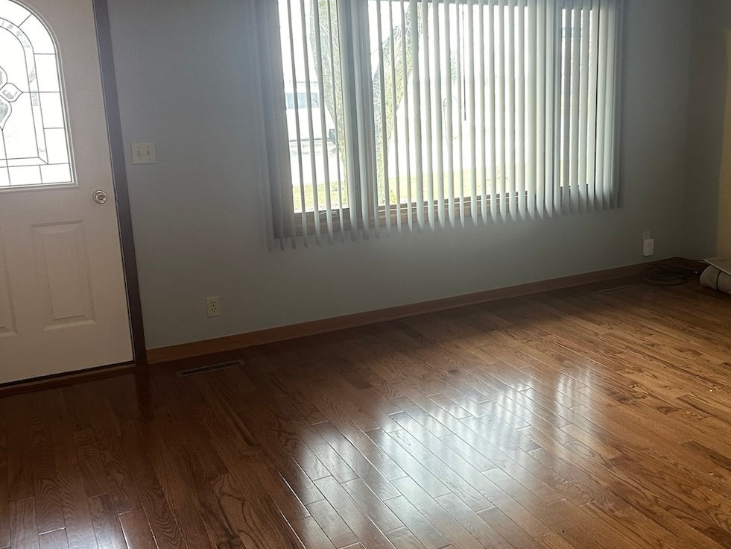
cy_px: 255
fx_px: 781
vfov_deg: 38.7
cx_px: 493
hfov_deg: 49.2
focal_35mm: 37
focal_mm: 6.86
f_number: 1.78
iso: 250
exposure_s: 1/60
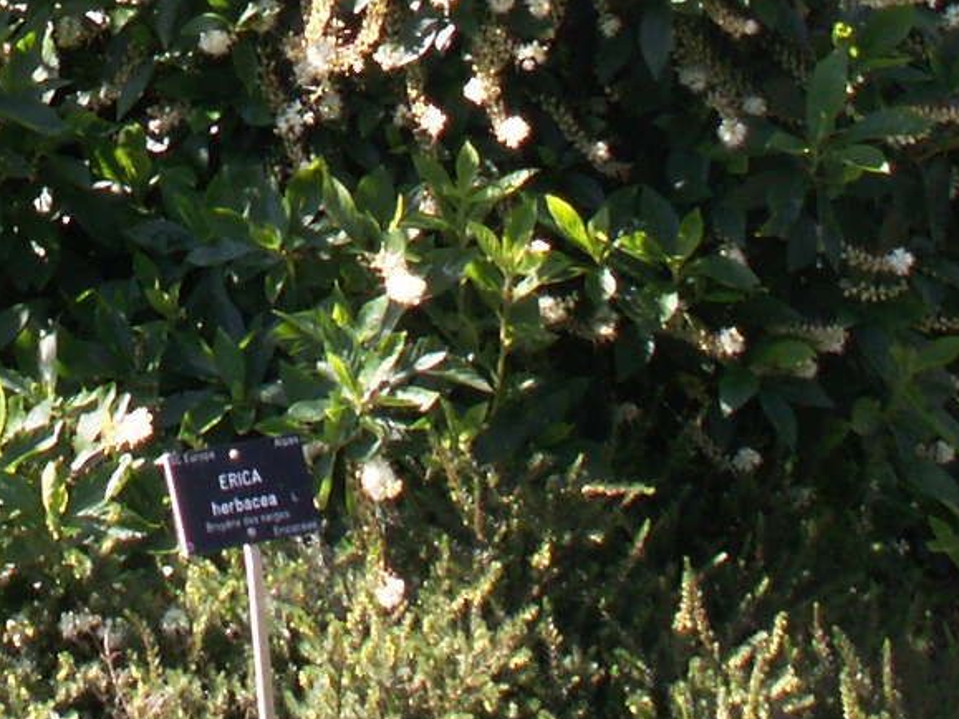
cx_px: -190
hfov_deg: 13.3
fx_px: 4016
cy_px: -618
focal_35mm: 145
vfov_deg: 9.7
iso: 50
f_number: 5
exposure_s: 1/100
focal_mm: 5.9
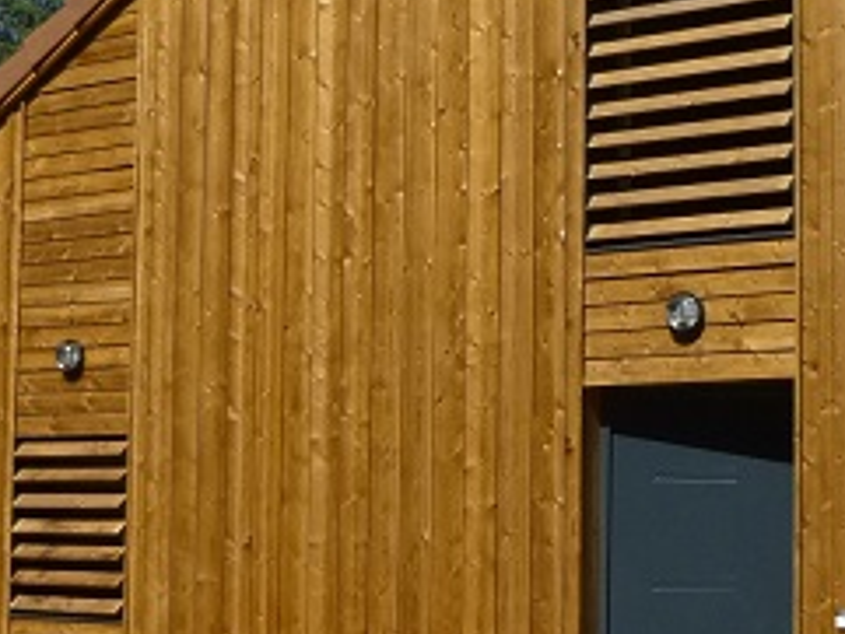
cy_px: 385
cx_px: 337
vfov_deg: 17.8
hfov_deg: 23.5
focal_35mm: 83
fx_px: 2027
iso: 100
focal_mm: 4.5
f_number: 9
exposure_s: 1/200
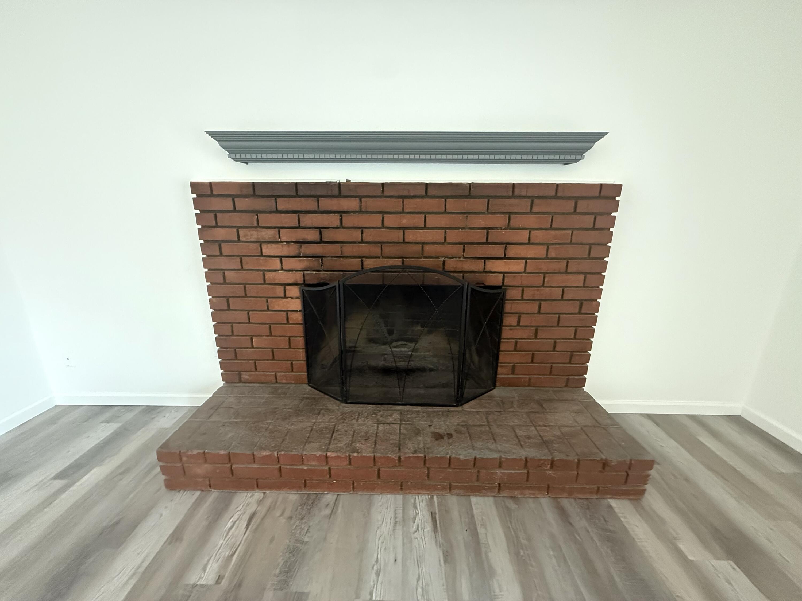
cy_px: 300
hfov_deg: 102.1
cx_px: 401
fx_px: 324
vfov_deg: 85.7
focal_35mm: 14
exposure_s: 1/60
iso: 1000
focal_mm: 2.22
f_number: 2.2
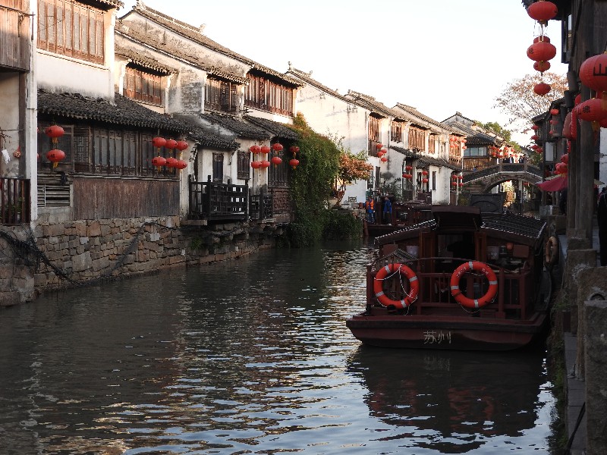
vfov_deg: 24.4
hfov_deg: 32.2
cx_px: 304
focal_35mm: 60
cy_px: 228
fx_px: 1052
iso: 100
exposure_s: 1/200
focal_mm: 10.7
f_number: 4.2
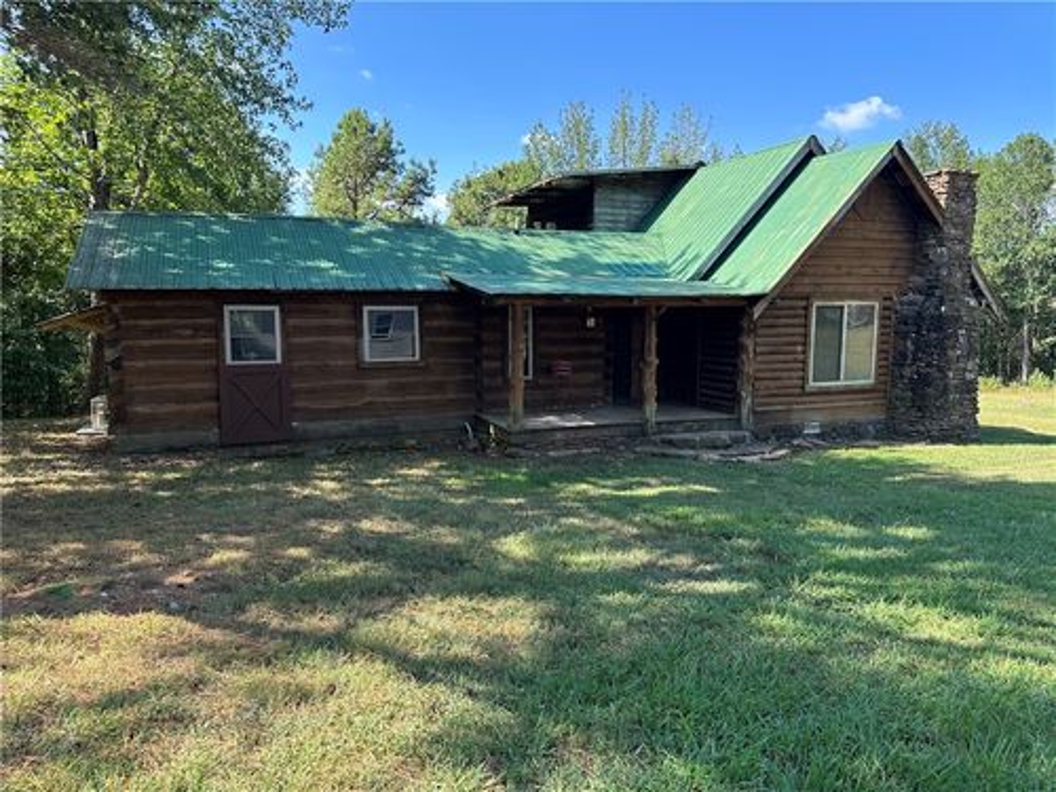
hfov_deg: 71.6
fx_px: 732
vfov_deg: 56.8
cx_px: 528
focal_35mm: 24
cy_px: 396
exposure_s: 1/773
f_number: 1.78
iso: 80
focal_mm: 6.86
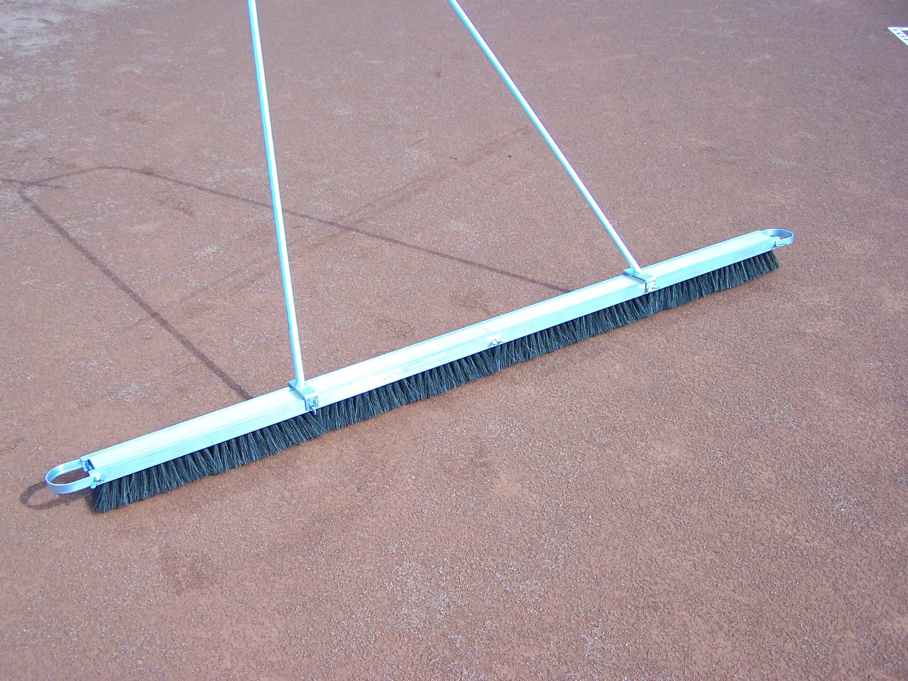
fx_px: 997
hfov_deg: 49.0
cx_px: 454
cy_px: 340
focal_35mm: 38
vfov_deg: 37.7
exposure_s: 1/500
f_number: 2.8
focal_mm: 6.3
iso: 80
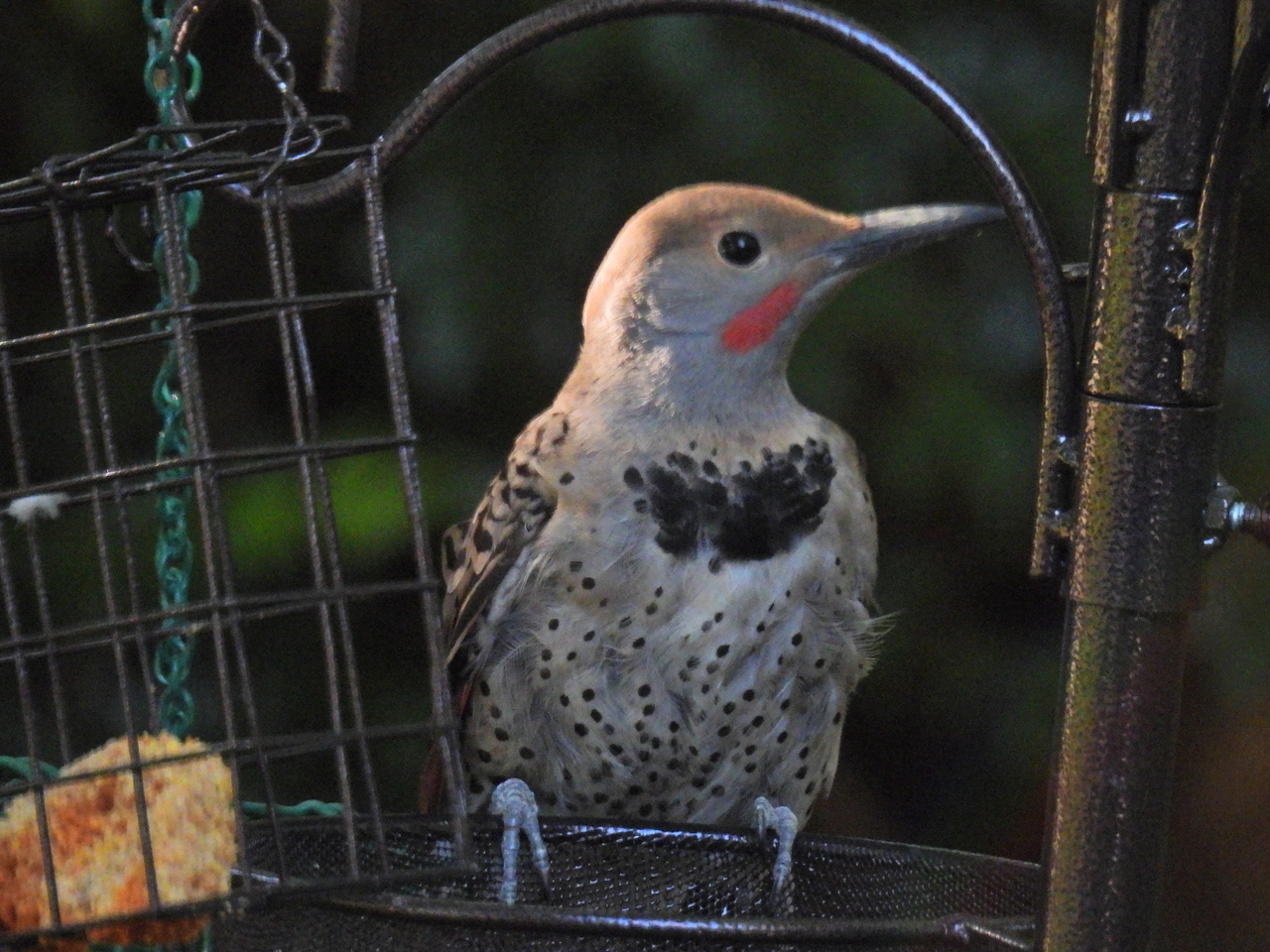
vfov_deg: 1.4
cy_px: 476
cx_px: 635
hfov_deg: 1.8
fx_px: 40357
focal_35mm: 1100
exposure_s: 1/125
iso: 1250
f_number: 5.6
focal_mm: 196
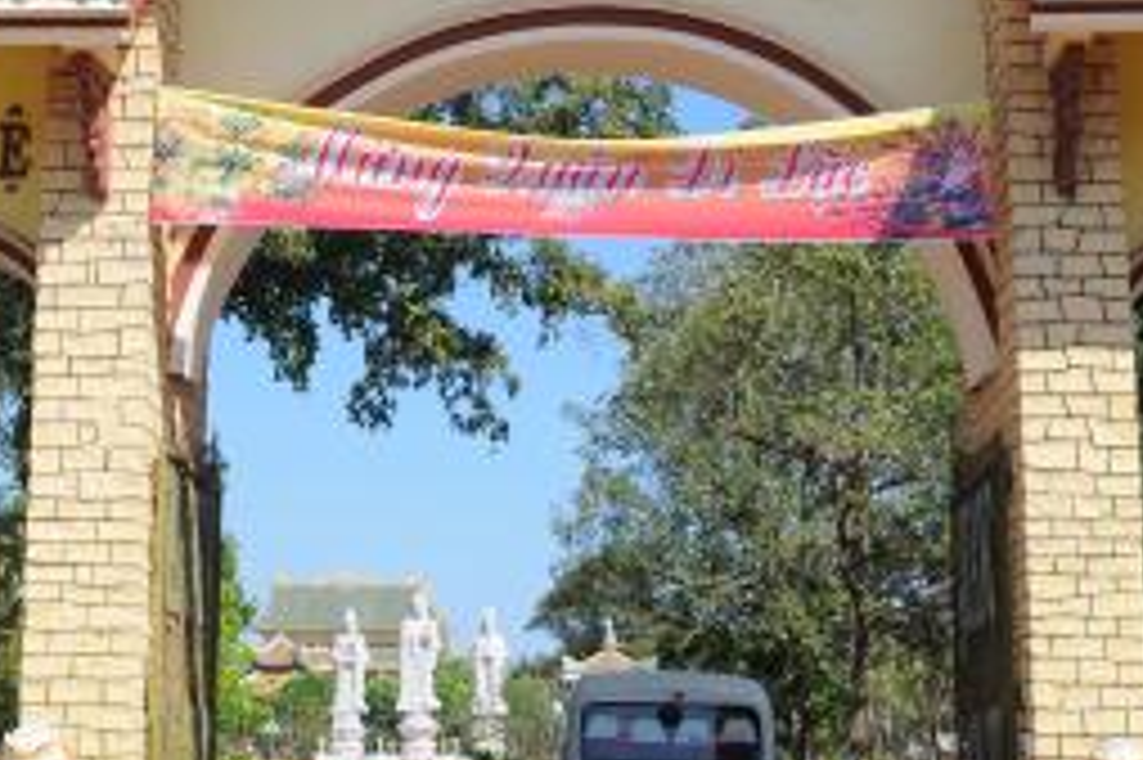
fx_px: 2633
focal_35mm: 83
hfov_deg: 24.5
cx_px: 508
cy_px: 124
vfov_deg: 16.3
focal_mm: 22
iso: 200
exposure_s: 1/640
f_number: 5.6
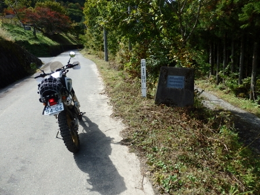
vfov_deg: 54.9
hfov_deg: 69.4
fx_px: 188
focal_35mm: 25
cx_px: 130
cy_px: 98
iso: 125
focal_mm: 4.5
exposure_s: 1/800
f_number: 3
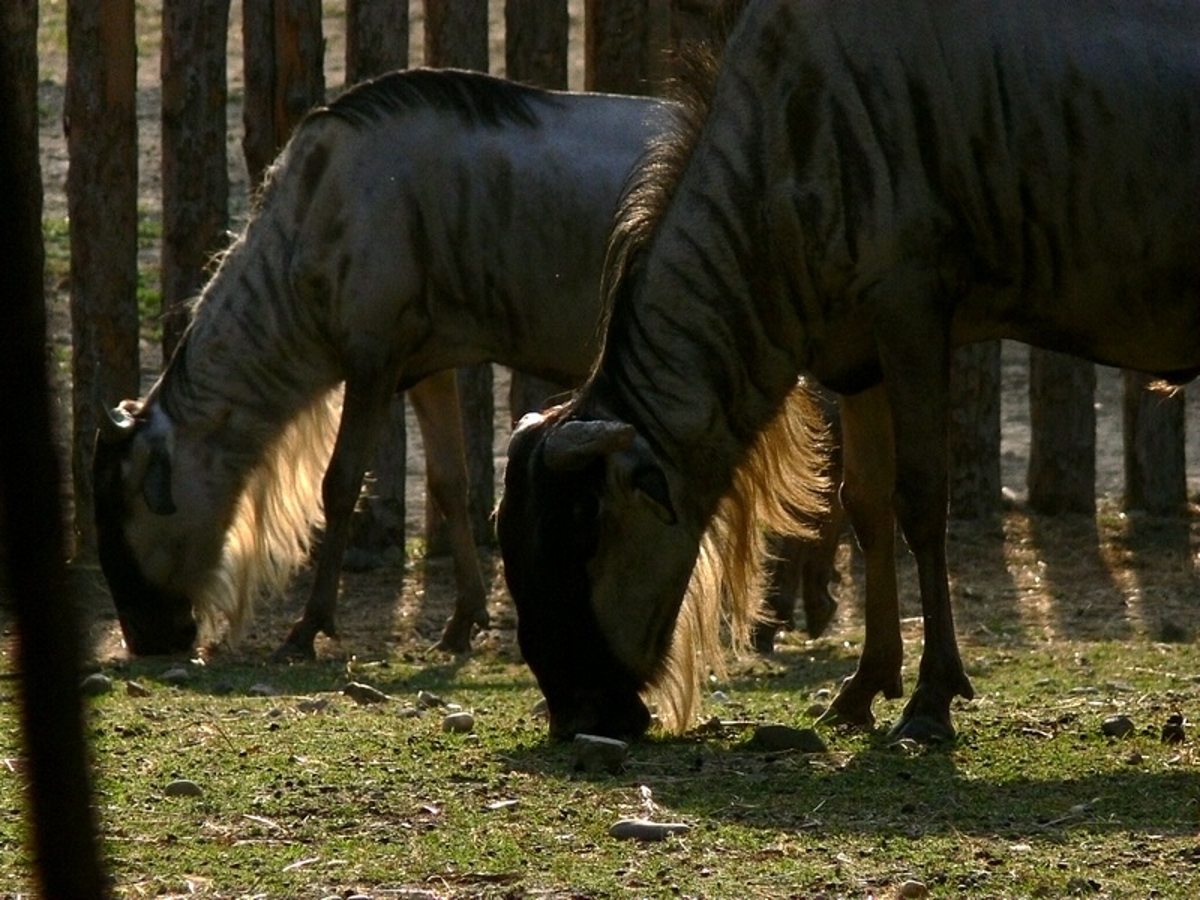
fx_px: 23192
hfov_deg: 3.0
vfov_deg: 2.2
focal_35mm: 669
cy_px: 450
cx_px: 600
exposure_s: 1/800
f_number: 3.7
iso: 100
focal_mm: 88.8
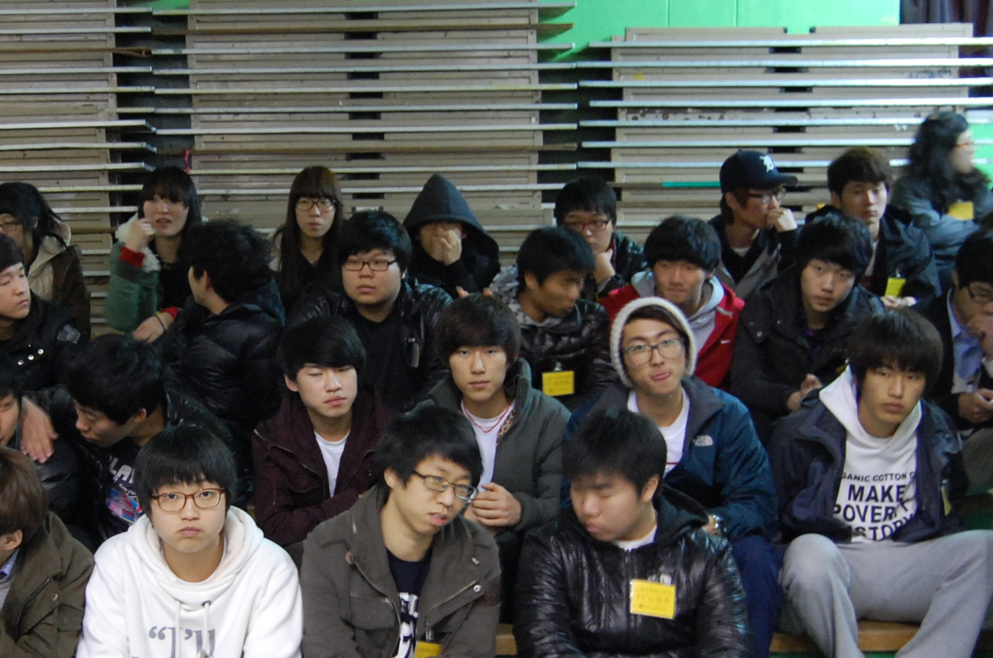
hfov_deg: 29.8
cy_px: 416
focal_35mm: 67
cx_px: 285
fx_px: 1845
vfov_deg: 20.2
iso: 1600
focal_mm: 30
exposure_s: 1/8
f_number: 4.2
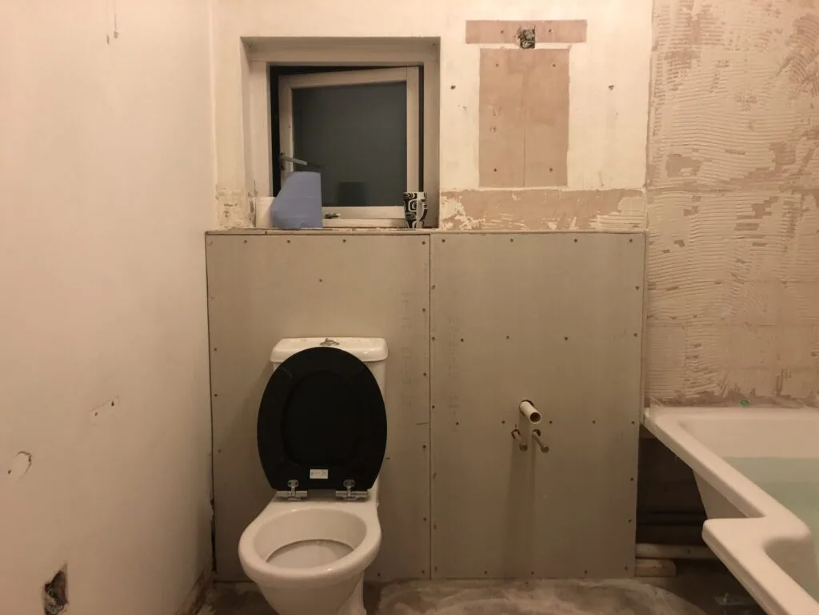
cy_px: 308
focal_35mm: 28
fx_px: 662
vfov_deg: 49.7
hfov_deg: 63.4
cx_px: 410
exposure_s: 1/17
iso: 64
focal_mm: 3.99
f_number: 1.8
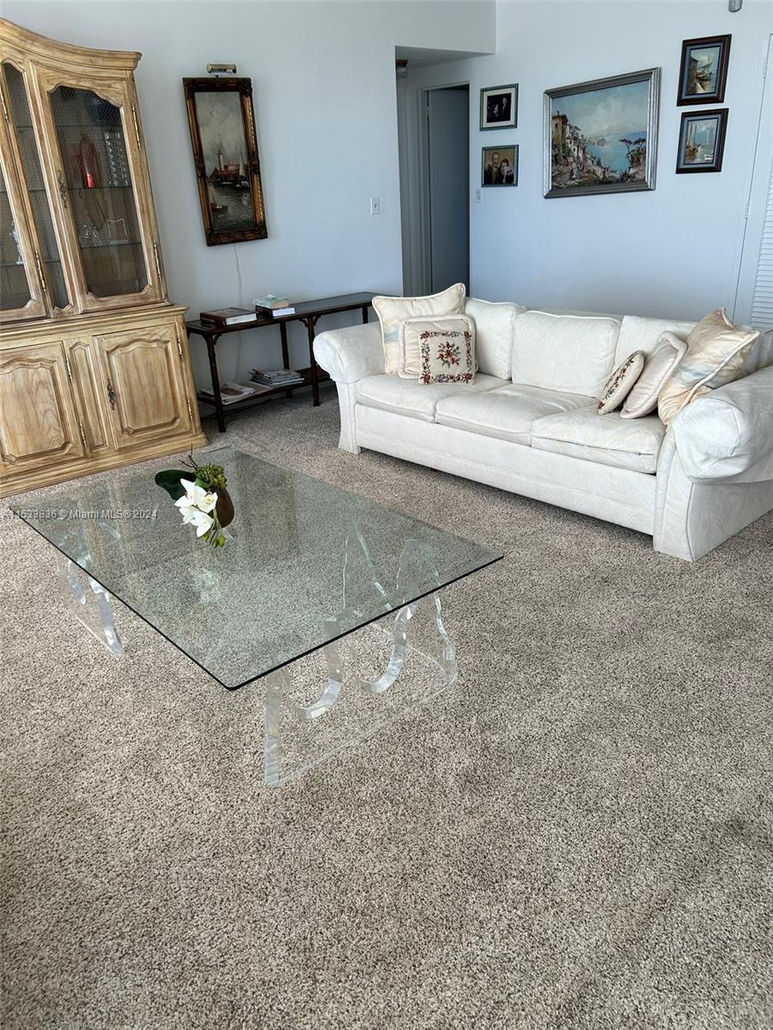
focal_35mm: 26
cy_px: 515
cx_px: 386
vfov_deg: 67.3
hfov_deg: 53.1
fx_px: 774
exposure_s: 1/120
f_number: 1.5
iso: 40
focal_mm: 5.7
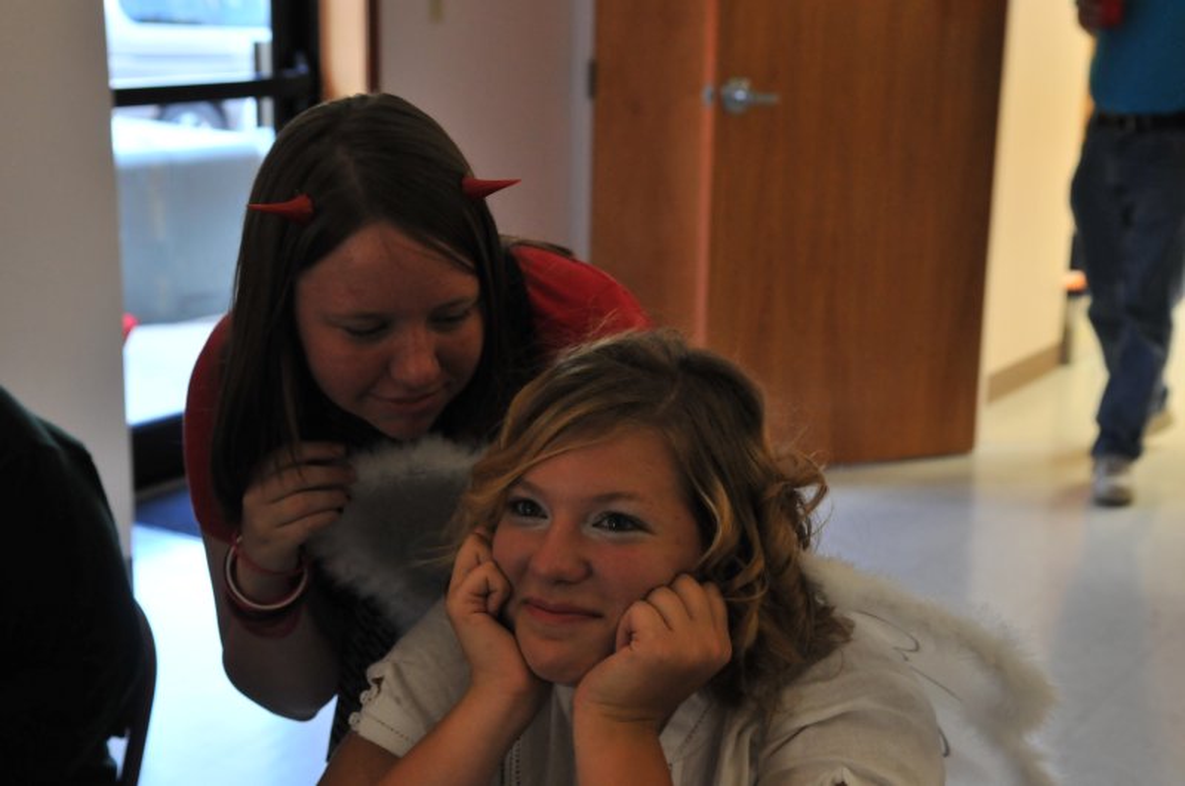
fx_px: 1874
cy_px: 393
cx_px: 592
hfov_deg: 35.1
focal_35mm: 57
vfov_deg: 23.7
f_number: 5
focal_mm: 38
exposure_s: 1/100
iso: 800
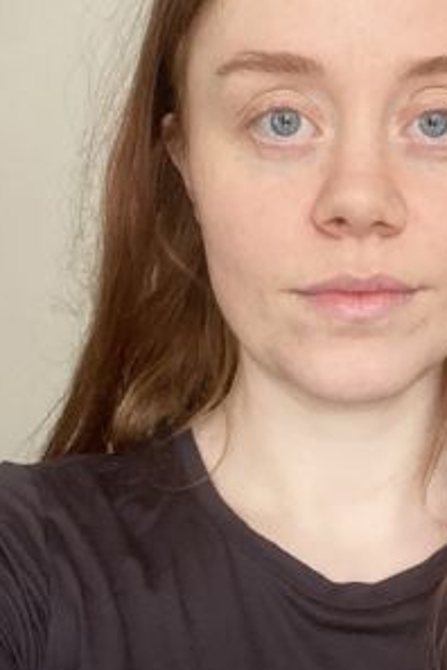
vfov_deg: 31.7
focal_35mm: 63
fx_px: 1173
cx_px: 354
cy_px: 226
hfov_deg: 21.3
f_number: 2.2
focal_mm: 2.71
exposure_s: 1/60
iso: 400
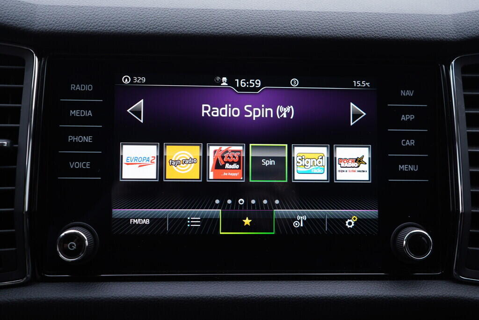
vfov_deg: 36.9
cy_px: 160
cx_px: 240
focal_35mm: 36
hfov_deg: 53.1
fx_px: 479
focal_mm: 24
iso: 160
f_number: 2.8
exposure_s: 1/40
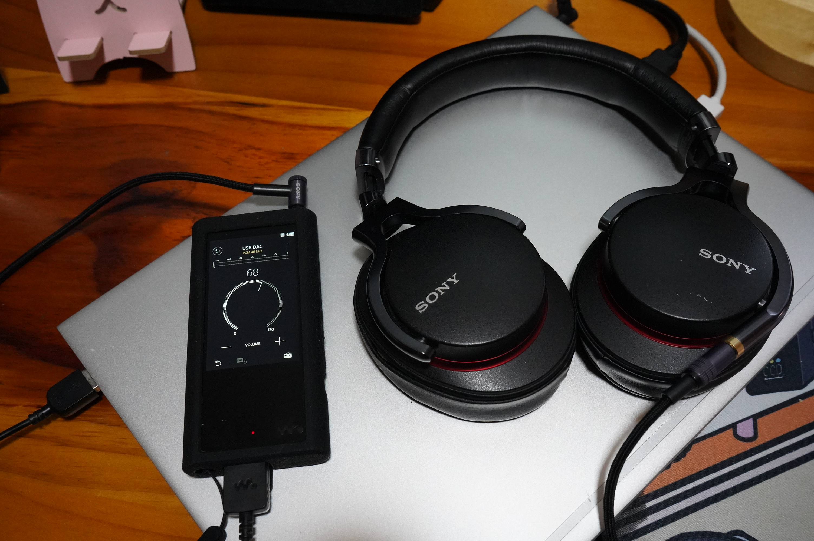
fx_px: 745
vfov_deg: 39.9
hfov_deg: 57.3
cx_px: 407
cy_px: 270
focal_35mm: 33
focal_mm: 33
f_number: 9
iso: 10000
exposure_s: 1/40
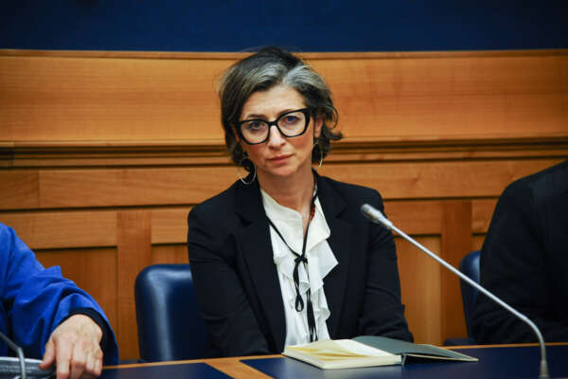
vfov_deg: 11.4
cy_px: 190
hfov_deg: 17.1
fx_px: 1893
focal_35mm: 120
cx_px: 284
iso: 2000
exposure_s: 1/160
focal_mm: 120
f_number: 4
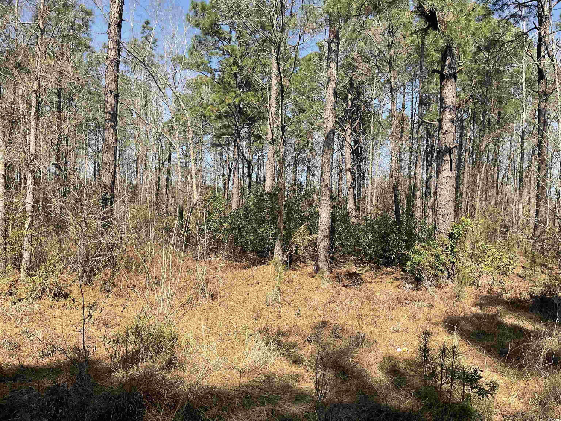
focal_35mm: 29
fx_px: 470
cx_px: 280
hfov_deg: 61.7
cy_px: 210
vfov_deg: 48.2
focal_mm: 3
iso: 16
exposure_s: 1/944
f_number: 1.8
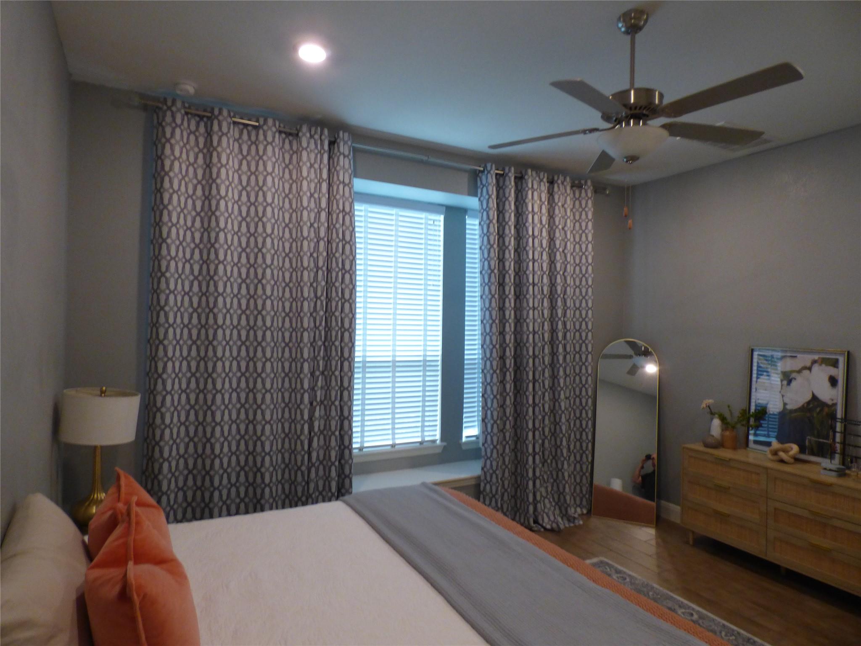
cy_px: 323
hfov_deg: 81.7
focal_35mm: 20
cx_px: 430
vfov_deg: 66.0
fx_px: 497
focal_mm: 3.58
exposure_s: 1/60
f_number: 2.8
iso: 320
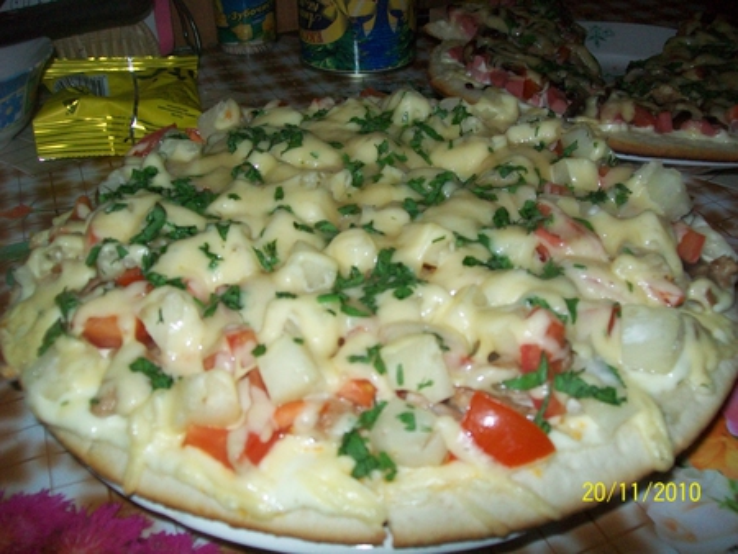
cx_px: 369
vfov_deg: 39.7
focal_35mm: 36
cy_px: 277
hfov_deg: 51.3
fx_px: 768
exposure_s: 1/60
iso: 160
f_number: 2.7
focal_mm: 6
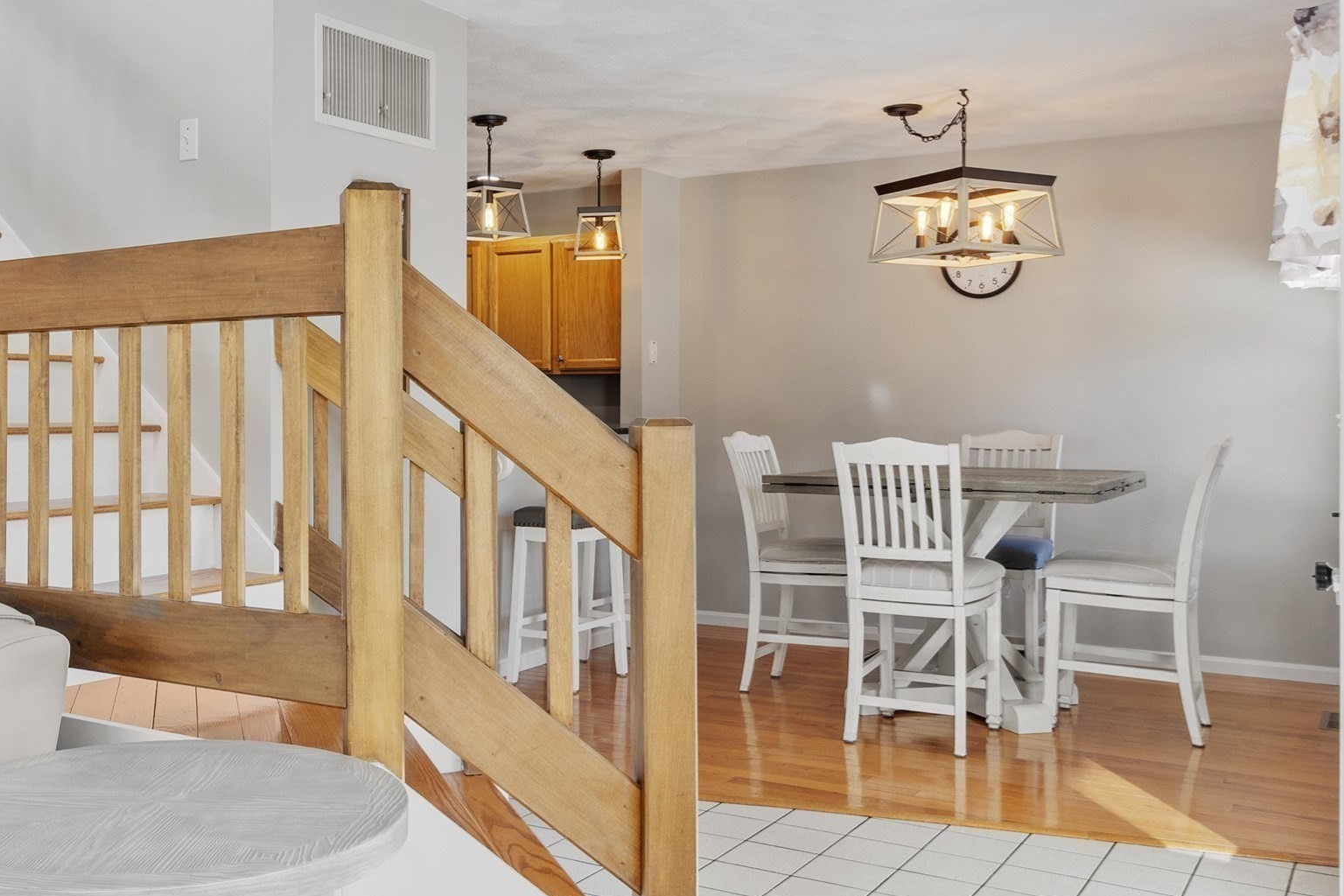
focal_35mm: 36
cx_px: 461
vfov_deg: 36.8
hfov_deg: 52.2
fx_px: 1344
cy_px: 400
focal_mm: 18
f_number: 8
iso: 320
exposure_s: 1/3
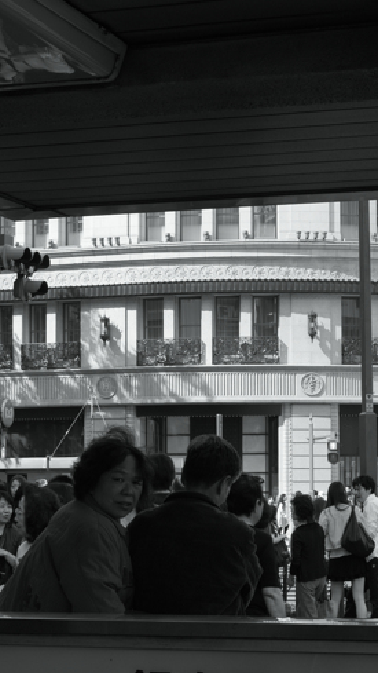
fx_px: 1604
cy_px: 436
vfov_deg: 23.6
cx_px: 241
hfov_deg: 13.4
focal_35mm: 90
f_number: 7.1
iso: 100
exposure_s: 1/80
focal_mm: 24.2
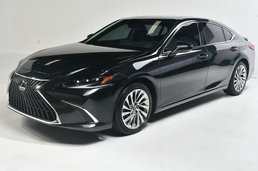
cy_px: 83
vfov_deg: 28.6
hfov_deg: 41.9
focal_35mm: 47
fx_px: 337
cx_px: 133
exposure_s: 1/160
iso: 100
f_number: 10
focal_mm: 30
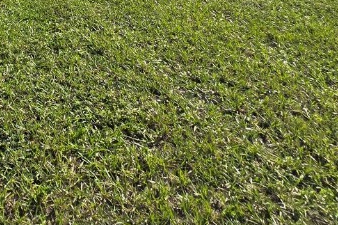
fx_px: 385
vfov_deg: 23.1
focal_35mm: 41
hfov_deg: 37.0
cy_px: -147
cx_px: -62
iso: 50
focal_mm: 2.2
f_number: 2.2
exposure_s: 1/3502
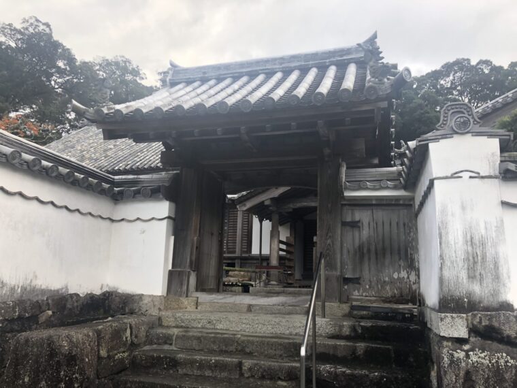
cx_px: 258
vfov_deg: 49.7
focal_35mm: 28
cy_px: 194
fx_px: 418
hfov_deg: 63.4
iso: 20
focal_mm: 4
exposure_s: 1/260
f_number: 1.8
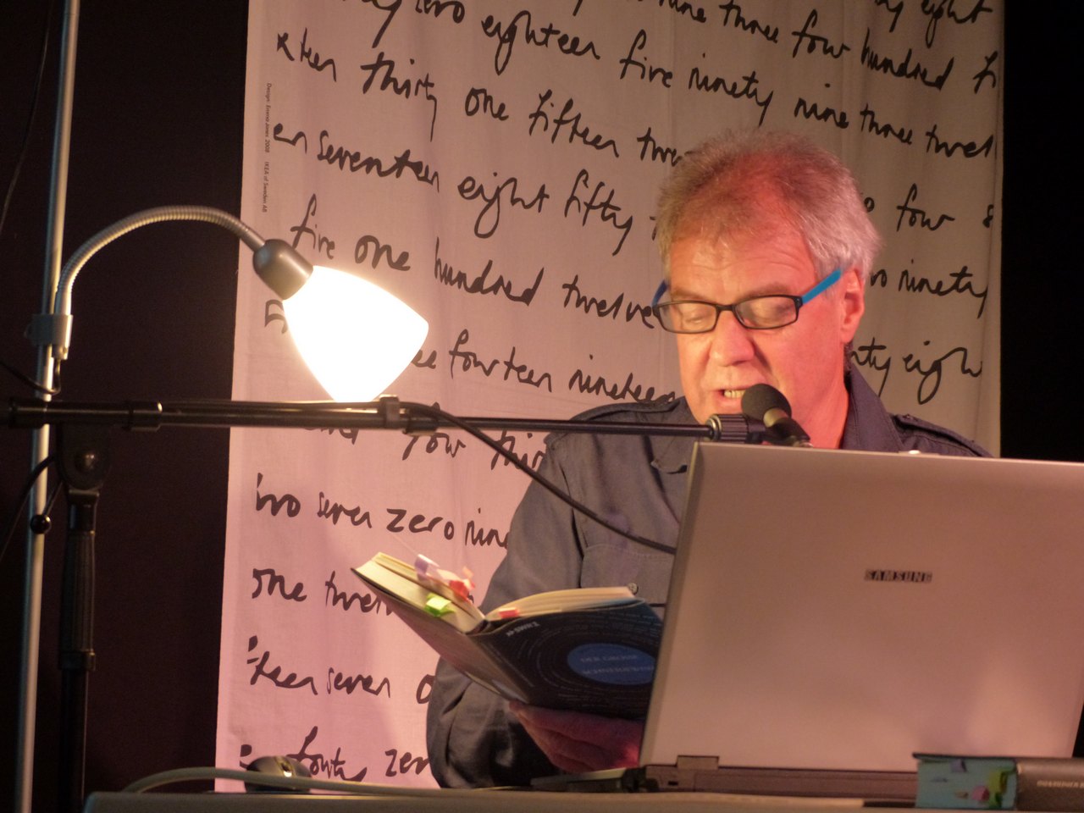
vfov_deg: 10.7
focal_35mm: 138
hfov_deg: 14.3
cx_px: 542
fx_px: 4321
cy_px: 406
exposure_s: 1/25
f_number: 2.8
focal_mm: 24.8
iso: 400
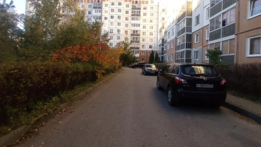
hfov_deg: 62.6
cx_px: 131
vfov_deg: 37.7
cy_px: 62
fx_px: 214
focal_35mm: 31
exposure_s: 1/202
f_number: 2.2
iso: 111
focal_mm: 1.65
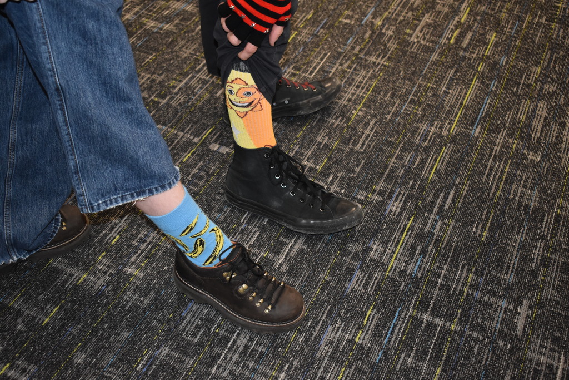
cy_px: 190
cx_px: 284
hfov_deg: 42.3
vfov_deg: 29.0
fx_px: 735
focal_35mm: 46
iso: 1600
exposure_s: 1/80
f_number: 4.2
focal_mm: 31
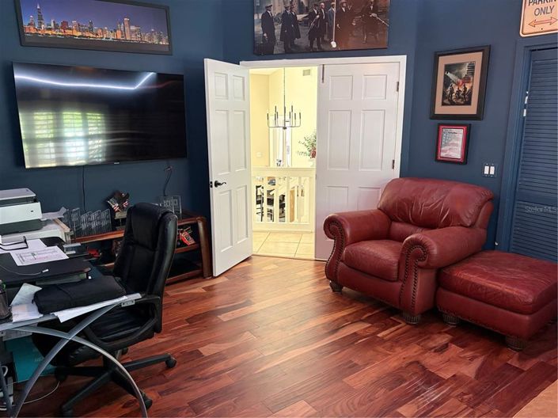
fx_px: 419
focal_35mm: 26
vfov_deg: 53.0
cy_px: 209
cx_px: 279
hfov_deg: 67.3
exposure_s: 1/60
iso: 320
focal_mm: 5.96
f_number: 1.6
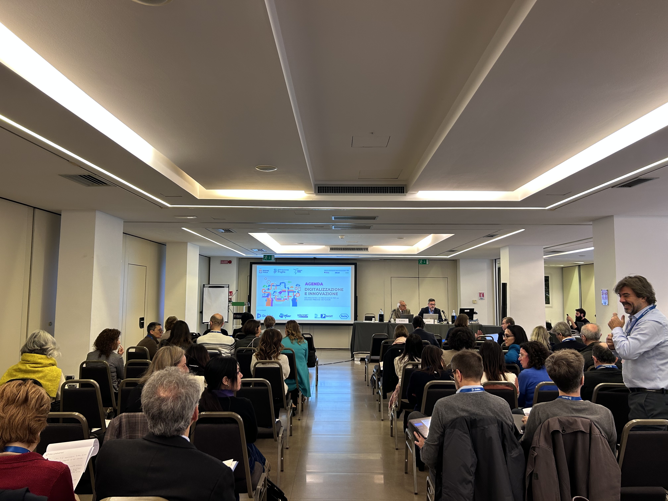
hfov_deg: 67.3
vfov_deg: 53.1
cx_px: 334
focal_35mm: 26
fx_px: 502
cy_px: 250
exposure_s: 1/50
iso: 100
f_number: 1.5
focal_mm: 5.7
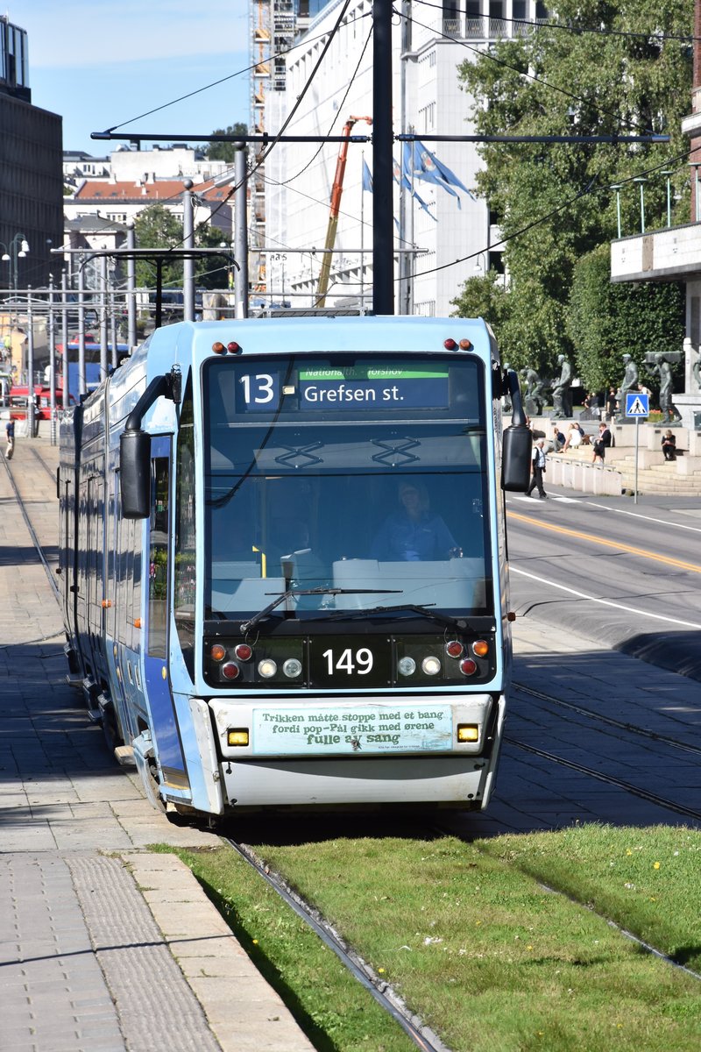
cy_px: 526
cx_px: 350
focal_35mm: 158
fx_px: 4600
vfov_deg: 13.0
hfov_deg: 8.7
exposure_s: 1/1000
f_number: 8
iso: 500
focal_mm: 105
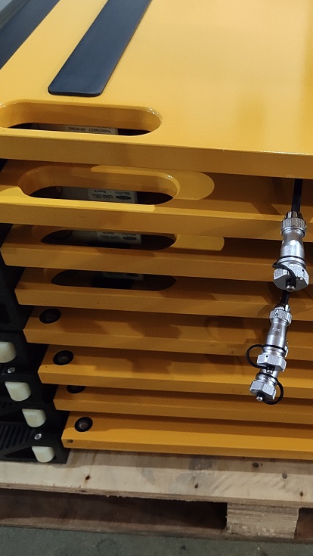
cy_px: 274
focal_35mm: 40
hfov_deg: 28.7
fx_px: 590
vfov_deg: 50.5
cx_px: 276
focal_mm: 4.75
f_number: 1.75
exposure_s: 1/50
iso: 2979
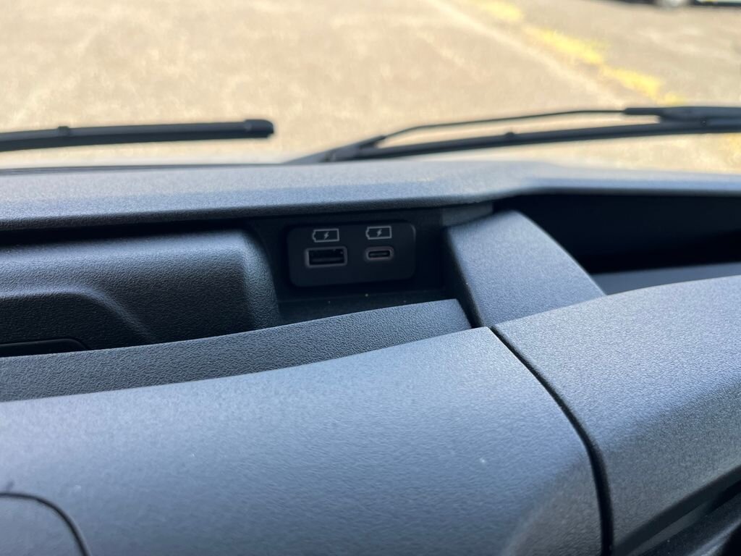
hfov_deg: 67.3
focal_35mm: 26
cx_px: 370
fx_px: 557
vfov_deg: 53.1
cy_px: 278
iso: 50
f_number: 1.6
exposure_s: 1/416
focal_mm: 5.1
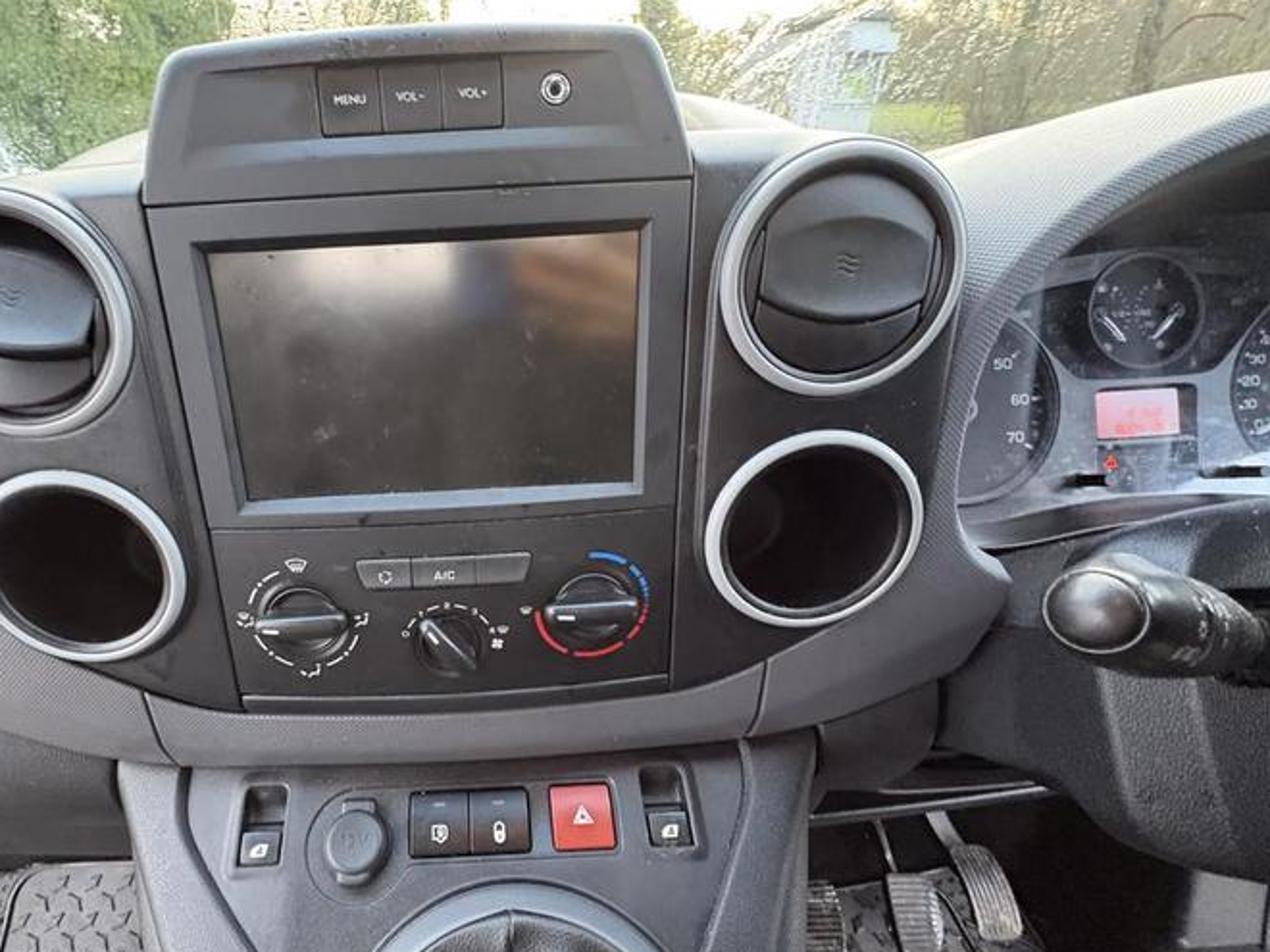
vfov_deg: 68.7
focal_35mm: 19
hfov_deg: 83.0
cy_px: 485
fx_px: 697
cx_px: 475
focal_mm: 2.22
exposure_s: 1/60
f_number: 2.2
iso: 640
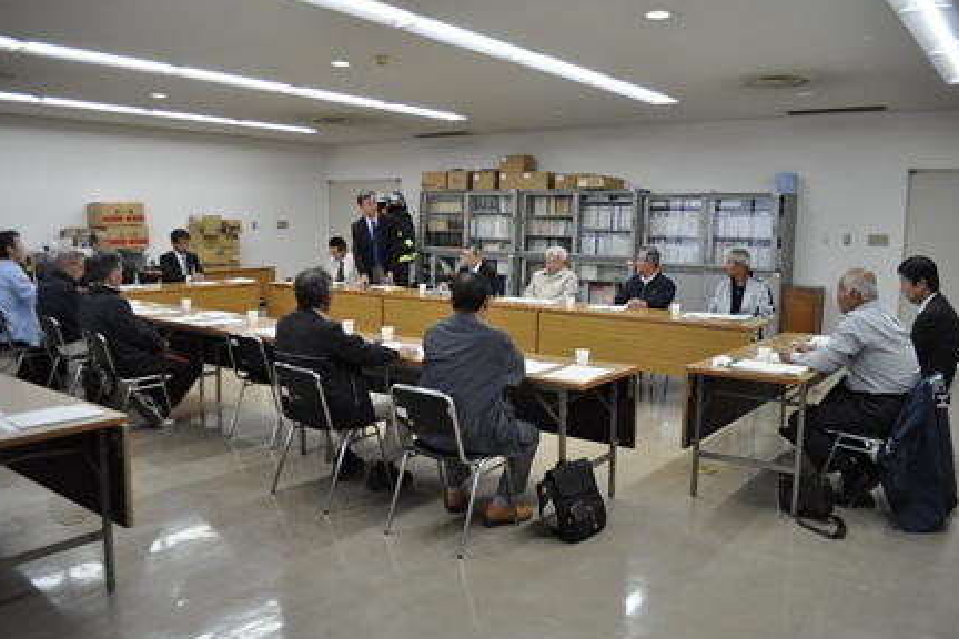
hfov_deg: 65.5
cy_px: 324
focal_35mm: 28
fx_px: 746
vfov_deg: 46.4
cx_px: 473
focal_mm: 18
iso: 1250
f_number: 3.5
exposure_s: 1/320
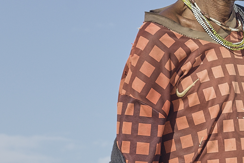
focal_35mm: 234
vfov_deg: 5.8
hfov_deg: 8.4
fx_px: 1586
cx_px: 483
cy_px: 303
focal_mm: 50
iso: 100
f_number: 9.5
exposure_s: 1/250
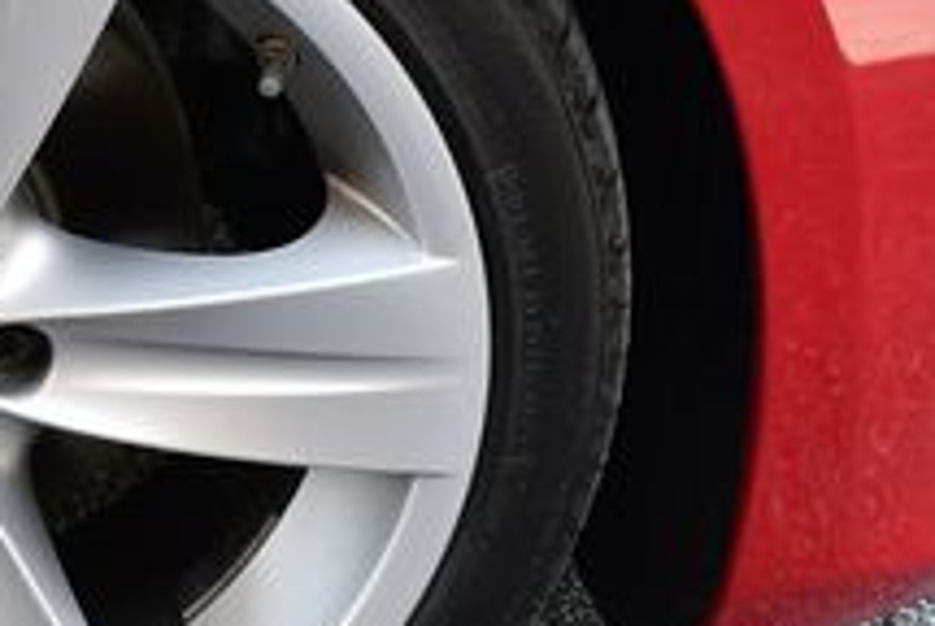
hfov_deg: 16.5
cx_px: -170
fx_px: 3095
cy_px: 196
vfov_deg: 11.5
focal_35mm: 119
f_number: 5.6
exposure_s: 1/250
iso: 400
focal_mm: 20
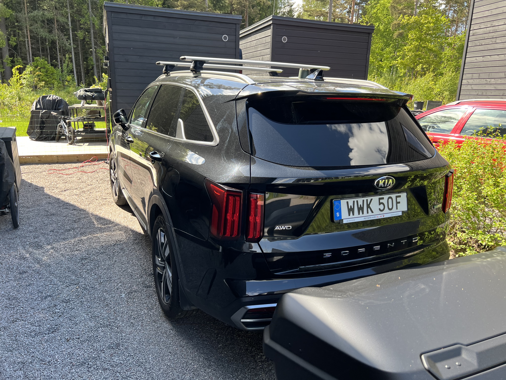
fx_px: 380
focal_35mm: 26
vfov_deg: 53.1
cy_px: 190
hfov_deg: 67.3
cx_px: 253
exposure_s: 1/506
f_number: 1.5
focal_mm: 5.7
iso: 50
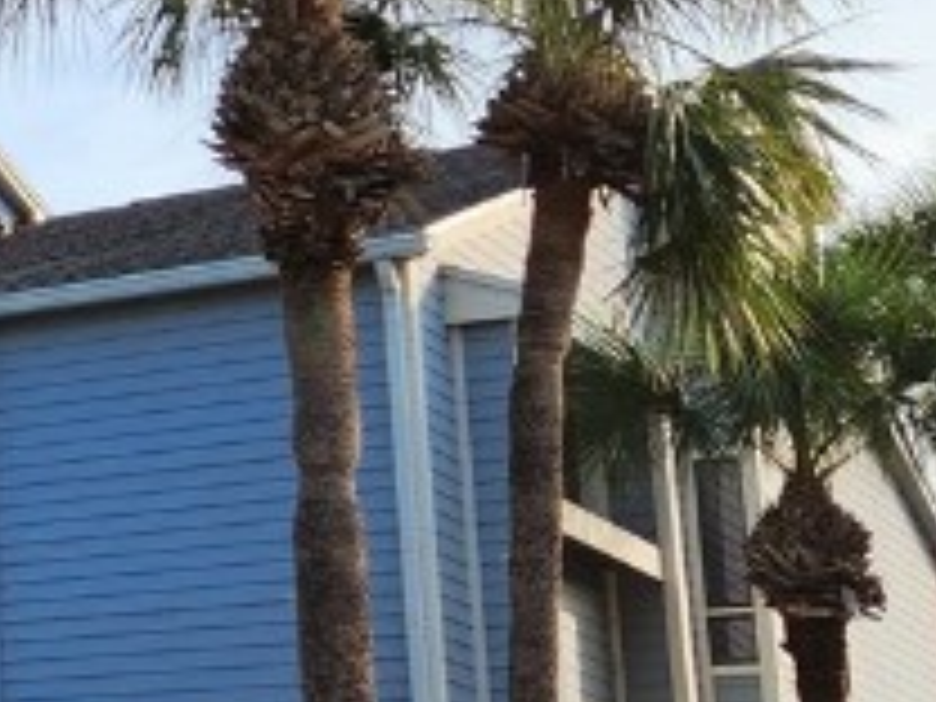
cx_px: -954
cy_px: 396
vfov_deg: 13.1
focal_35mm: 113
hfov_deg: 14.4
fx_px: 3055
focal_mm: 5.4
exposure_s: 1/1117
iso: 20
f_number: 1.8
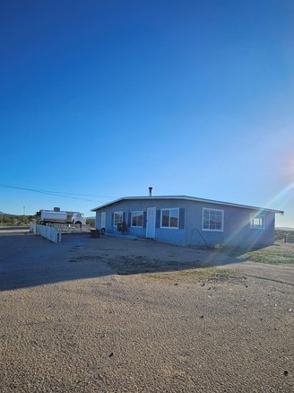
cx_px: 150
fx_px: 215
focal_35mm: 19
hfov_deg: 68.6
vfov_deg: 84.4
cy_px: 219
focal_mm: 1.74
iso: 32
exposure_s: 1/1681
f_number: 2.2
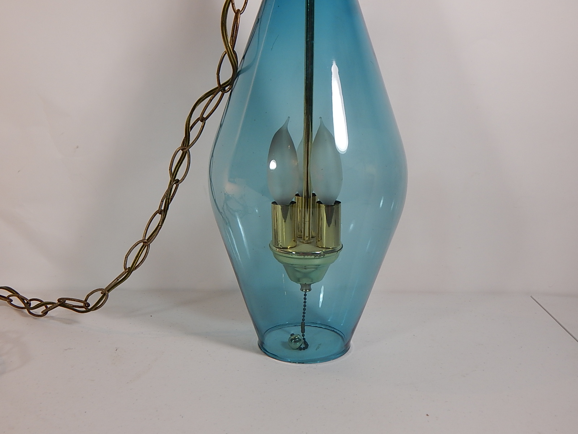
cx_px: 289
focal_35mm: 38
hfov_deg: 49.0
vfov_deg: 37.7
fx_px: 635
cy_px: 217
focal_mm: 6.8
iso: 125
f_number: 3.4
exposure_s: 1/40
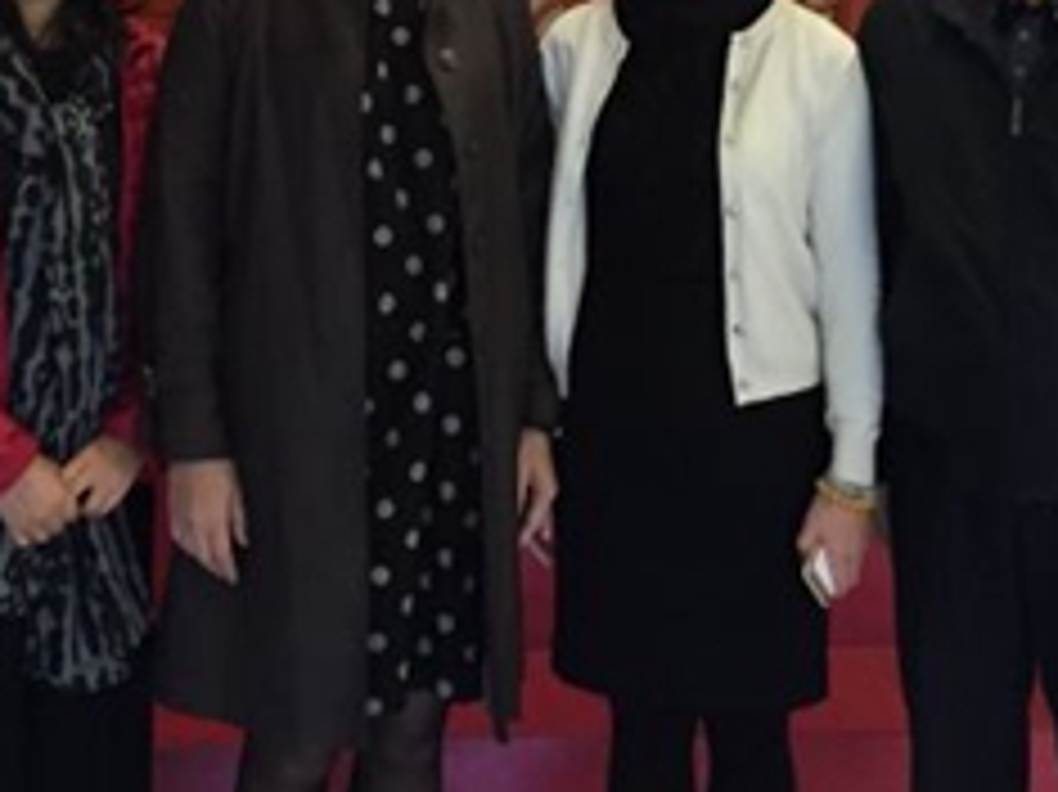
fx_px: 2413
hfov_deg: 24.7
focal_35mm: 79
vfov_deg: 17.5
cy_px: -220
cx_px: 432
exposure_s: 1/17
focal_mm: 4.15
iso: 250
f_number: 2.2
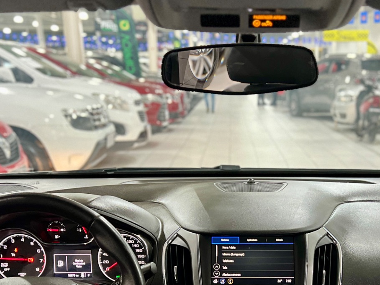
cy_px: 293
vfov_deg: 25.1
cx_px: 267
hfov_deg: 34.5
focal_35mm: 55
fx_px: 604
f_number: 1.5
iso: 500
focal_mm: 5.7
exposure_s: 1/40
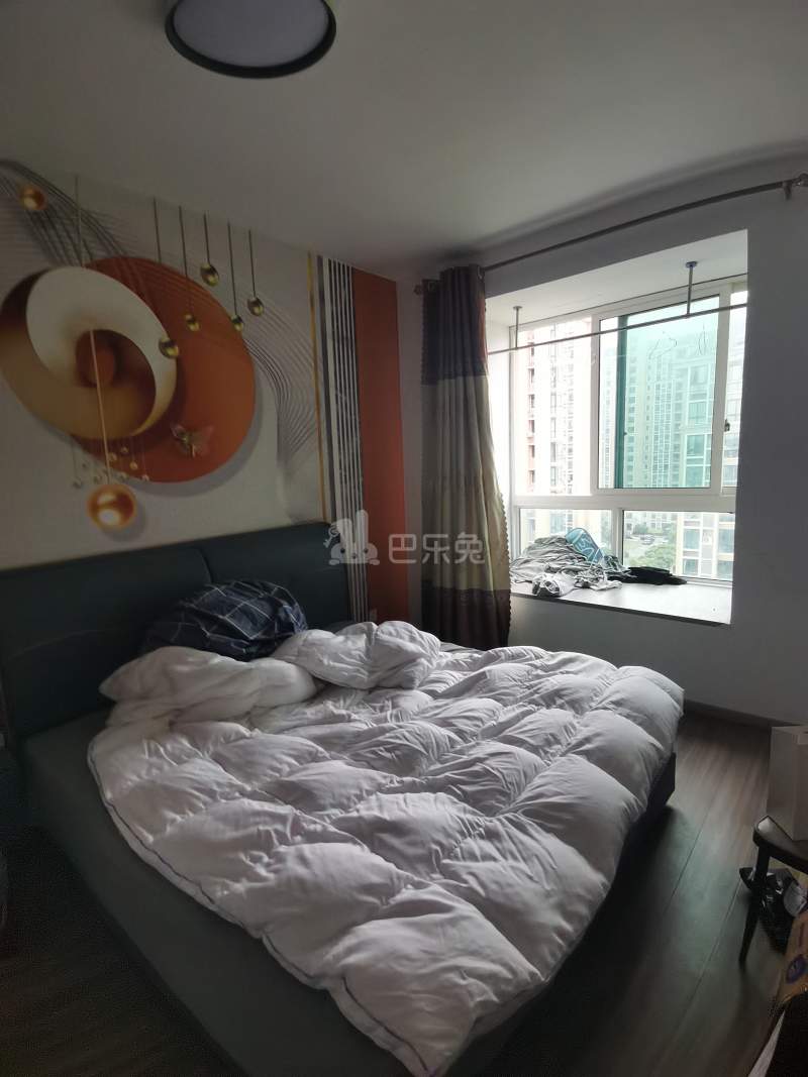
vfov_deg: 91.0
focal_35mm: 17
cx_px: 404
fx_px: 529
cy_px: 538
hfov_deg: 74.7
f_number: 2.4
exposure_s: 1/50
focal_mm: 1.78
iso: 125
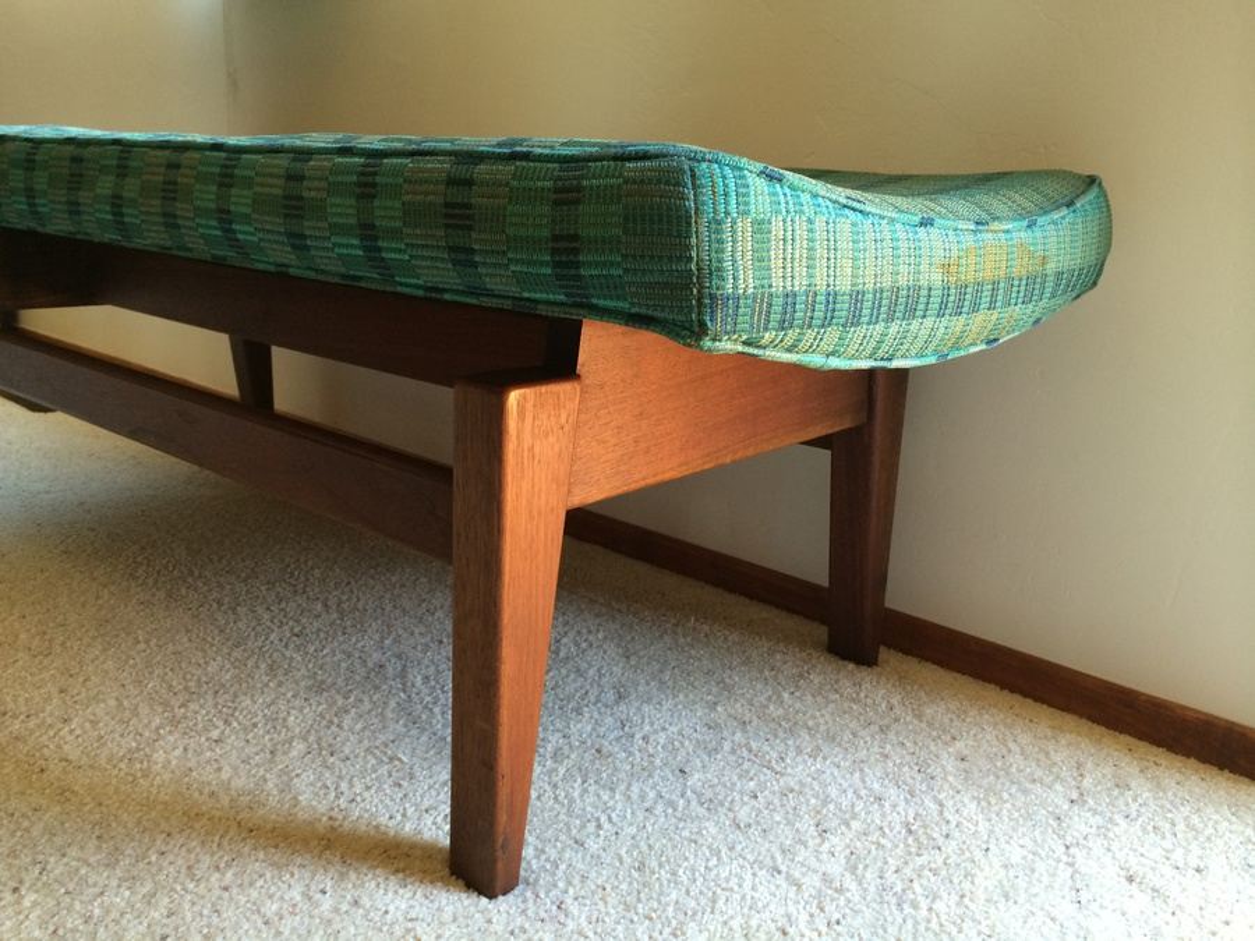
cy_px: 470
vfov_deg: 46.8
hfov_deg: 60.0
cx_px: 628
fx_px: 1088
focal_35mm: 30
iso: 125
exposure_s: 1/30
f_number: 2.2
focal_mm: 4.12
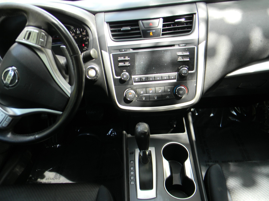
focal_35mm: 28
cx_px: 134
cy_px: 100
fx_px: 218
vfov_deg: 49.7
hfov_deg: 63.4
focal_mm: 5
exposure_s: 1/41.2
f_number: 3.5
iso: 80
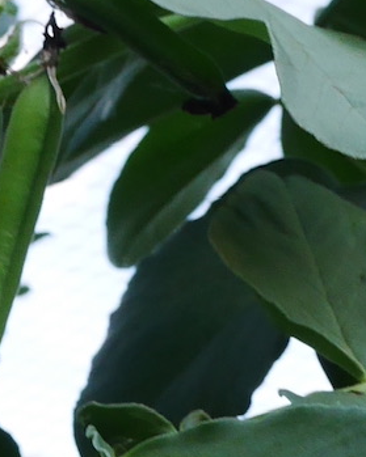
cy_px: 642
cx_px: -81
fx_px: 2330
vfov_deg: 10.9
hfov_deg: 8.9
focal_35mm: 172
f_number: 6.3
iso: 800
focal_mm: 15
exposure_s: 1/160
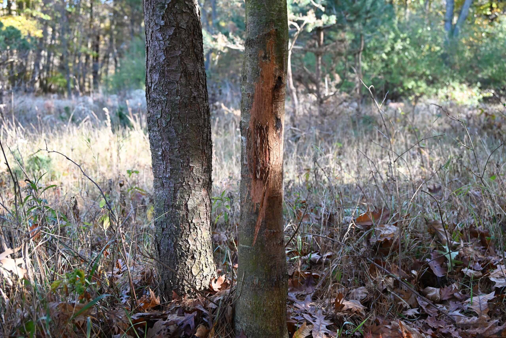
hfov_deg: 44.5
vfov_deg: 30.5
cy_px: 169
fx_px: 619
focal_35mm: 44
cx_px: 253
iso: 450
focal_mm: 44
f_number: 5.3
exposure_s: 1/125
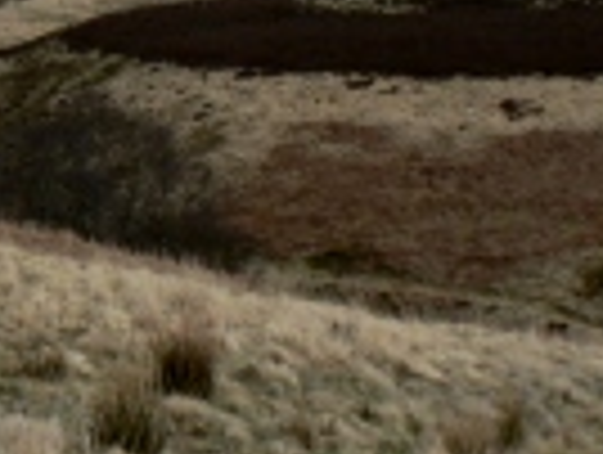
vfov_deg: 12.6
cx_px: -234
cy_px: -36
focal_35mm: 116
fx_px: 2024
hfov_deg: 15.9
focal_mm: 6
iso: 80
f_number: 5.6
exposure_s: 1/160
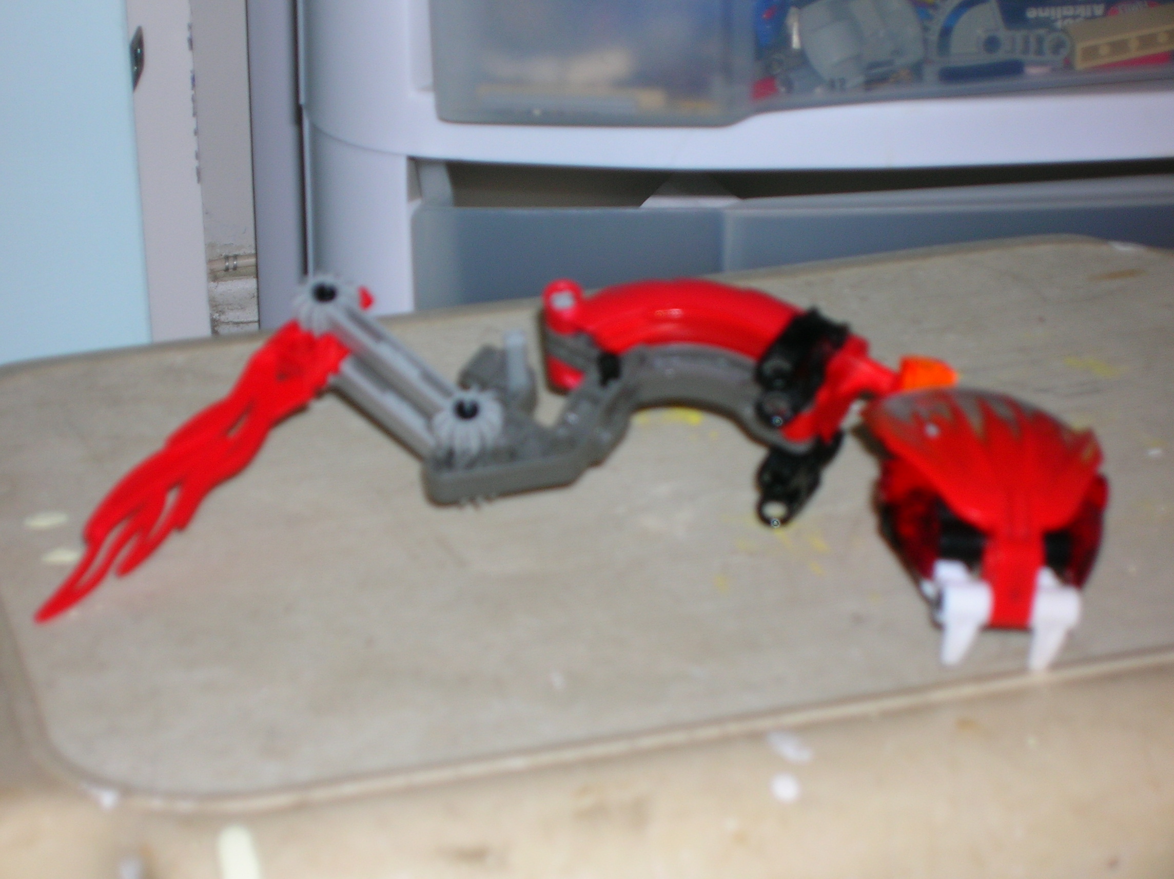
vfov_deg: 14.5
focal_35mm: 102
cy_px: 440
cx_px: 587
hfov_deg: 19.3
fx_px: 3456
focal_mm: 17.1
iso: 50
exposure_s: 1/60.1
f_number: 4.9
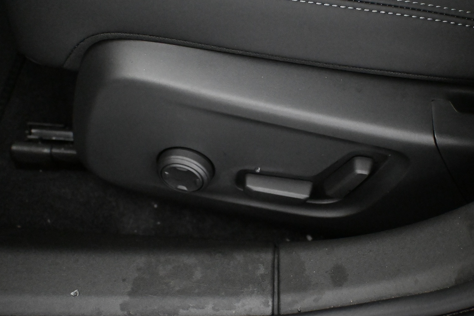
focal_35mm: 43
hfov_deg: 45.6
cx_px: 252
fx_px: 564
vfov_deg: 31.3
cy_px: 146
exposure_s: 1/50
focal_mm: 26.5
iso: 12800
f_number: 4.5
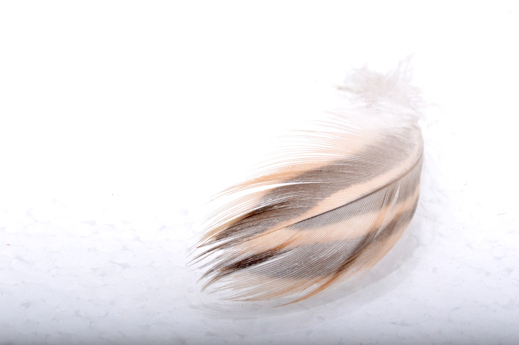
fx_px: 1944
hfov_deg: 15.2
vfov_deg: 10.1
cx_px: 260
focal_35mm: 135
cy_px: 172
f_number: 36
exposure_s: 1/200
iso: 1600
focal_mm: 90
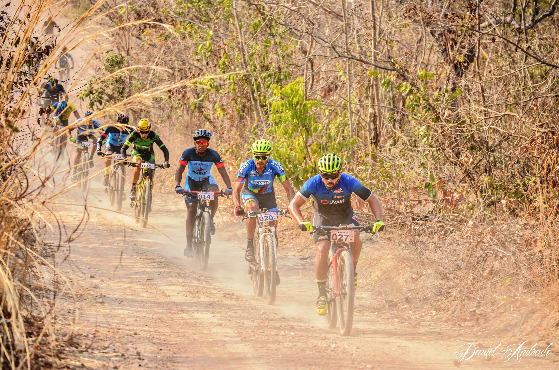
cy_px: 185
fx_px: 2371
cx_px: 280
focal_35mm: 153
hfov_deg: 13.4
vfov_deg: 8.9
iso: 400
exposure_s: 1/1000
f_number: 5
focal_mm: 102
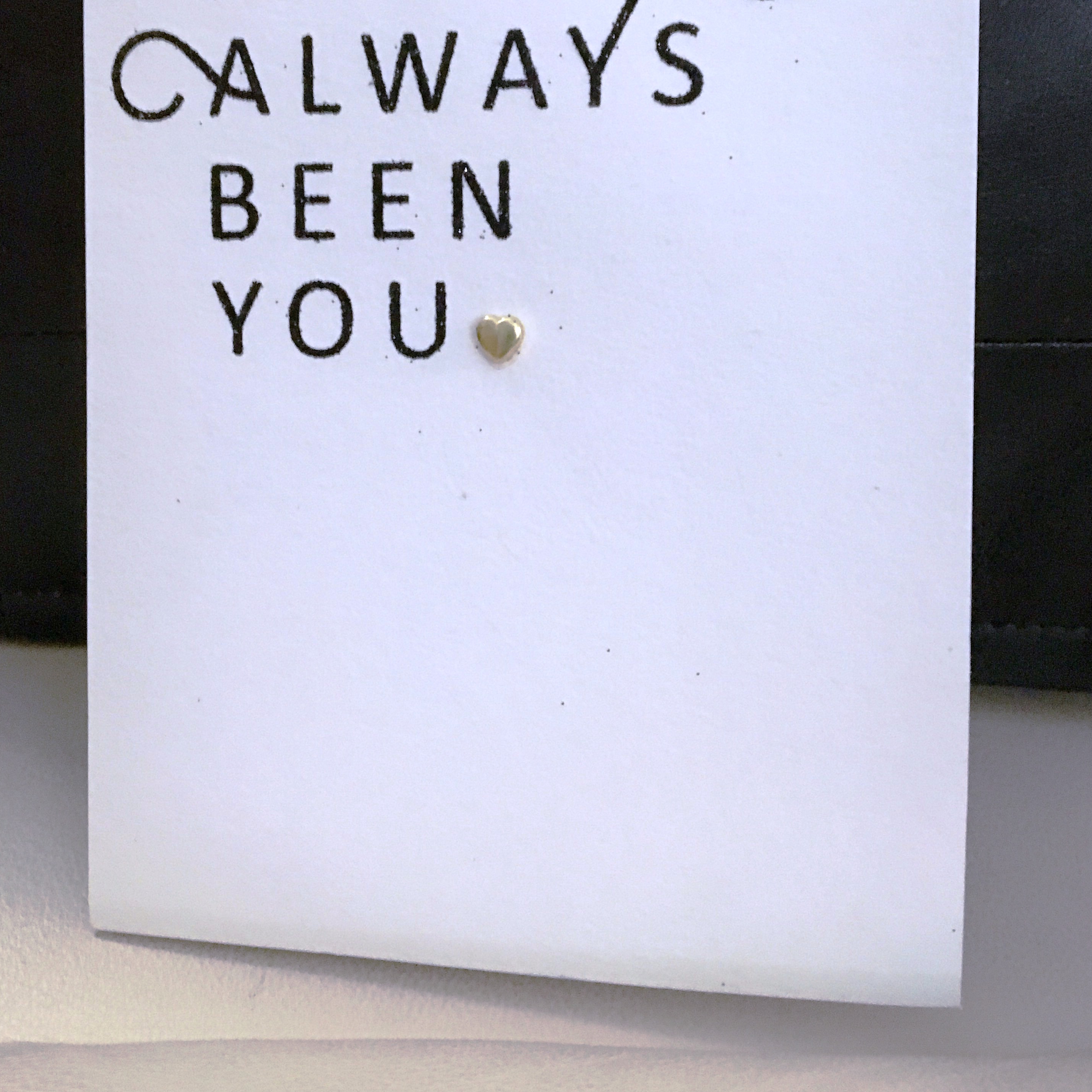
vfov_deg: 45.2
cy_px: 341
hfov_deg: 46.0
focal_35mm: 36
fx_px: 1285
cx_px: 552
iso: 400
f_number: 2.2
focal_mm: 4.15
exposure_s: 1/15
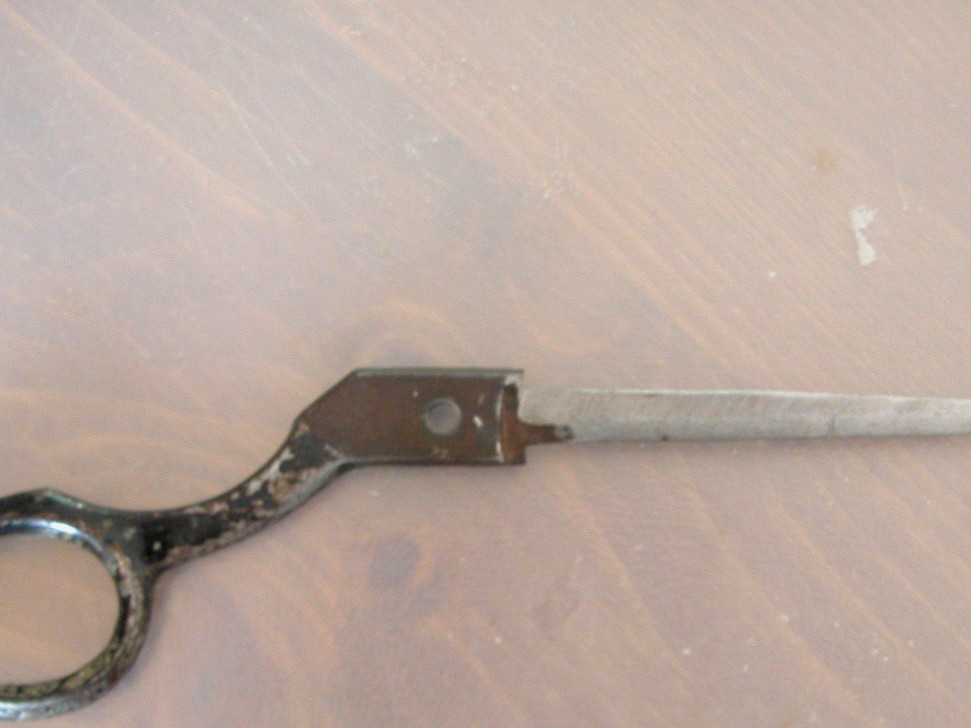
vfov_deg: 22.5
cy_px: 507
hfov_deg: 29.8
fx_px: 1823
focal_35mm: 65
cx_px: 470
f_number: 3
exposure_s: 1/4.1
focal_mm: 11.6
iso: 369
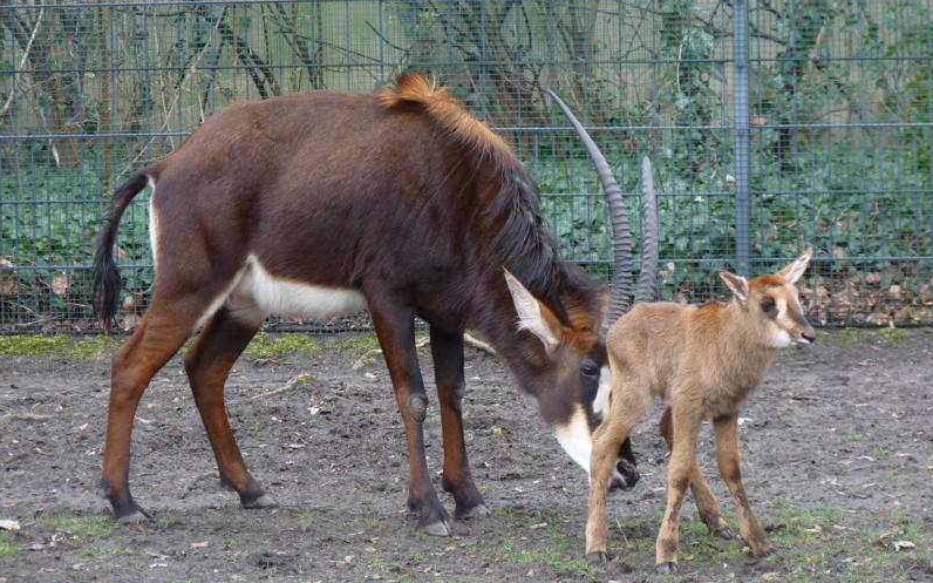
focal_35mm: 259
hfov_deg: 8.1
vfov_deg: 5.1
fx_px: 6584
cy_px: 306
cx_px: 466
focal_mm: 43.3
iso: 125
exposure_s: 1/60
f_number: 3.7
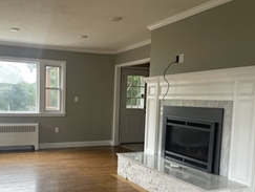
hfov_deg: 49.0
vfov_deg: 38.4
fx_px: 273
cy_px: 127
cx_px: 81
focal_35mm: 37
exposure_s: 1/121
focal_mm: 4.2
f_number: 1.6
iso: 32
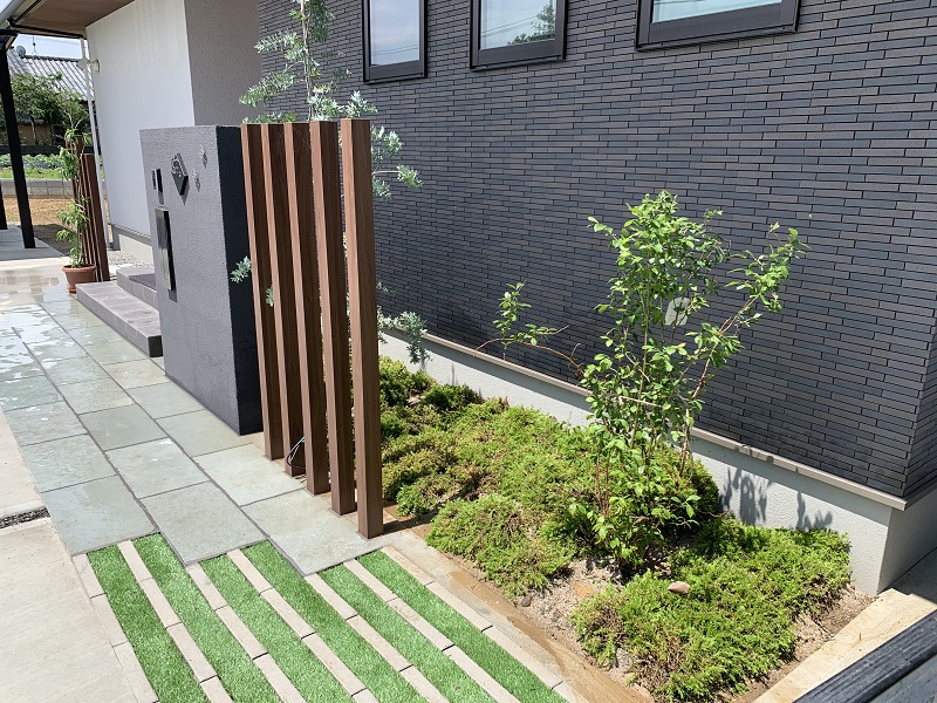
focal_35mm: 26
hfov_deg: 67.3
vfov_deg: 53.1
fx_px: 704
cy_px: 352
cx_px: 468
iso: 25
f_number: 1.8
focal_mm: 4.25
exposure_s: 1/1176
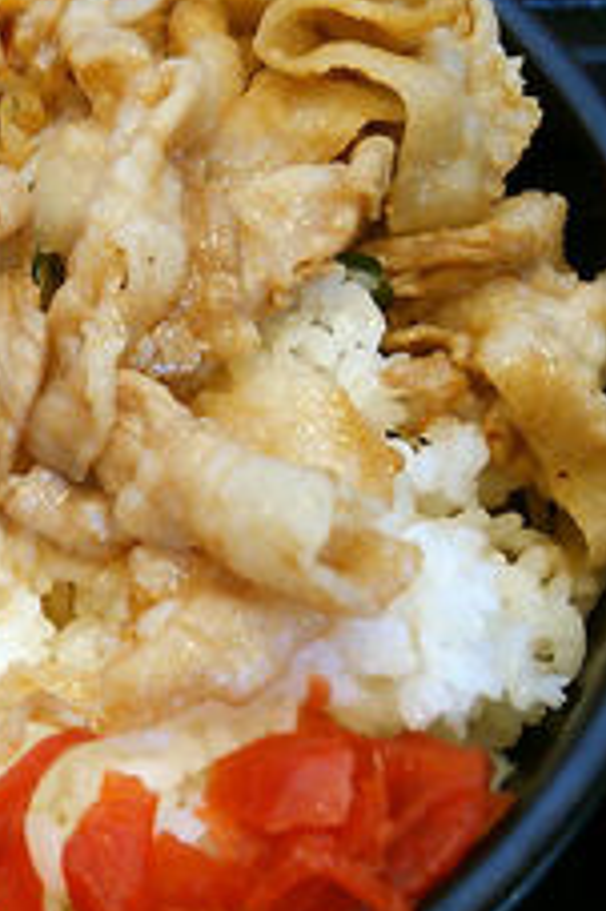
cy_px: 474
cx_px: -120
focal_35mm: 55
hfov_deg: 22.6
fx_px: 1391
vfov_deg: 36.3
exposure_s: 1/44
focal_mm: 4.06
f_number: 1.94
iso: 80
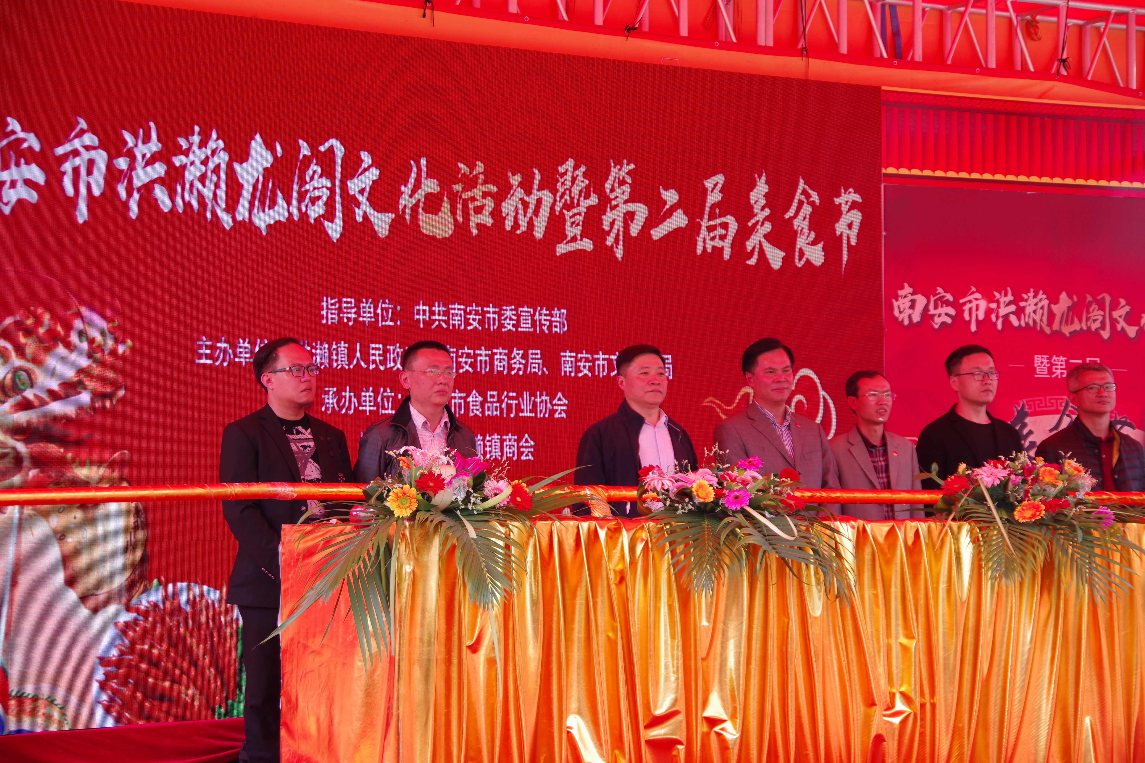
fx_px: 2512
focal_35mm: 79
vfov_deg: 17.3
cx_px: 572
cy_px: 382
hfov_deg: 25.7
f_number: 4.5
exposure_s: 1/125
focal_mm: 53
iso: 200
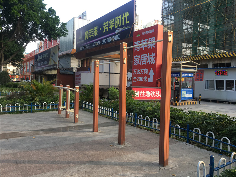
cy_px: 88
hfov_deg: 61.7
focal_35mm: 29
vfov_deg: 48.2
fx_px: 198
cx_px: 118
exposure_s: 1/178
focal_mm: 4.15
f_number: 2.2
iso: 25
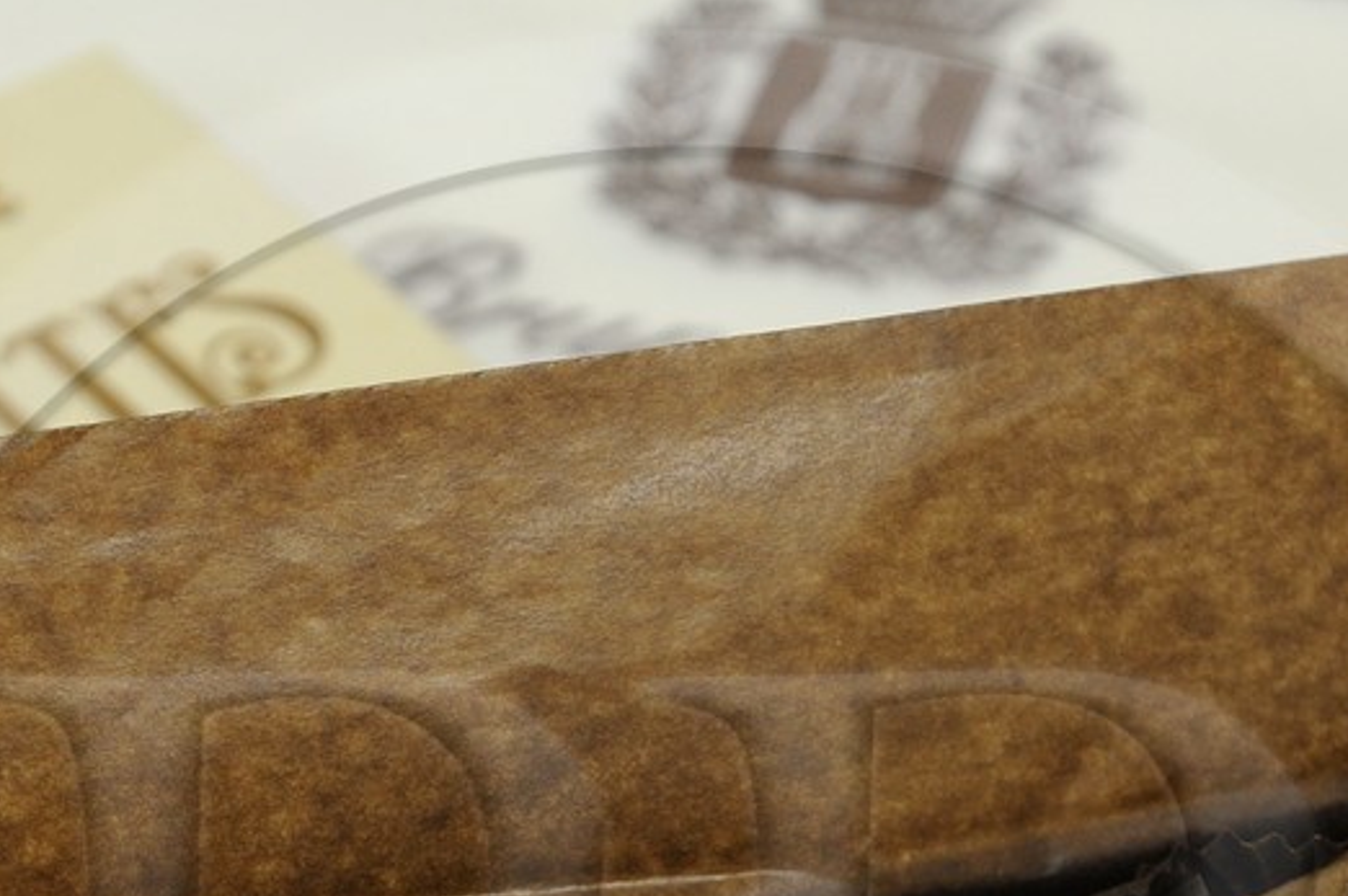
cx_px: 695
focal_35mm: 147
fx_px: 5499
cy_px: 1100
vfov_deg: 9.2
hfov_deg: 14.0
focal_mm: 48
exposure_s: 1/50
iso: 800
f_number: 4
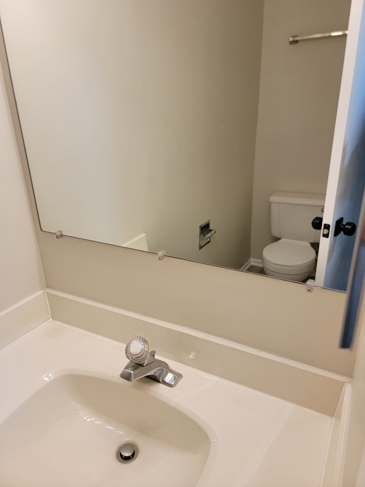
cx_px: 182
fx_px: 337
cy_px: 244
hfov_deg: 56.8
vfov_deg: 71.6
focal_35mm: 24
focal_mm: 6.7
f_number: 1.8
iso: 125
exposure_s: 1/120
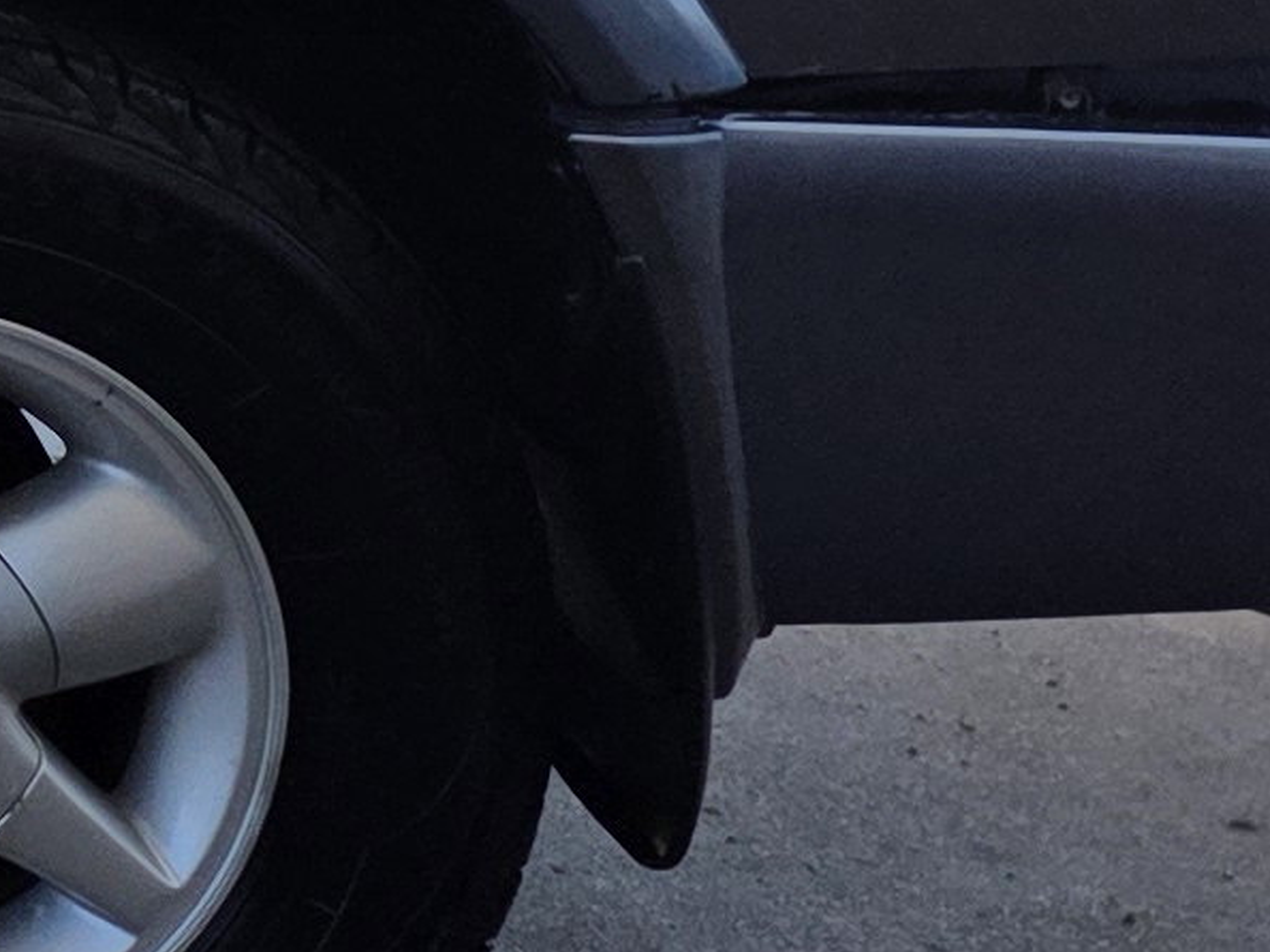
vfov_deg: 9.0
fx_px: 5684
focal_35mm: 155
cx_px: -2320
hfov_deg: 10.1
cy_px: -969
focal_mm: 6.25
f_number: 1.7
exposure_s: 1/3336
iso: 80
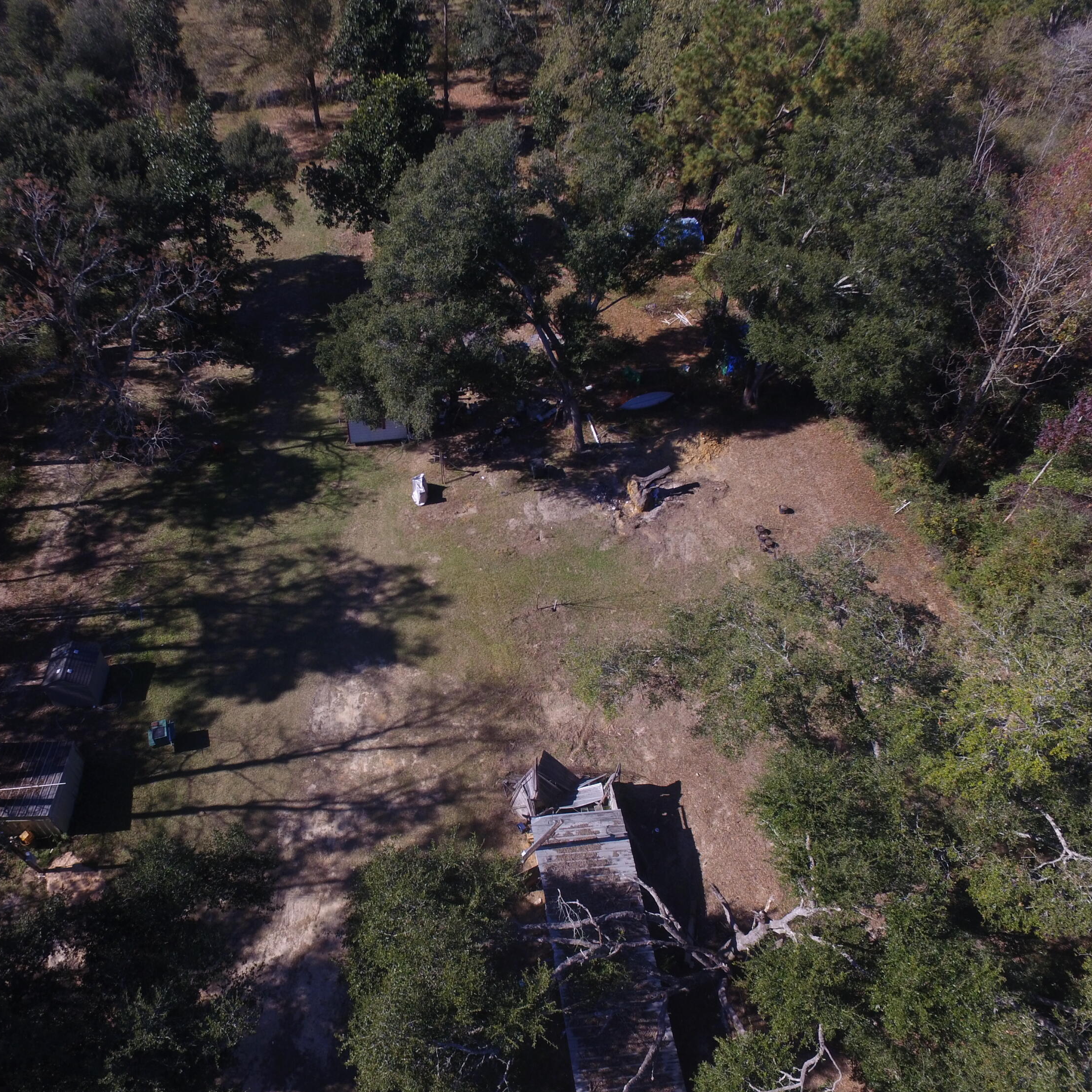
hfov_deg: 64.7
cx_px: 468
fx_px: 857
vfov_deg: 65.0
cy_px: 540
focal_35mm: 24
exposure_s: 1/816
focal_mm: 3.61
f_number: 2.8
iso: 100
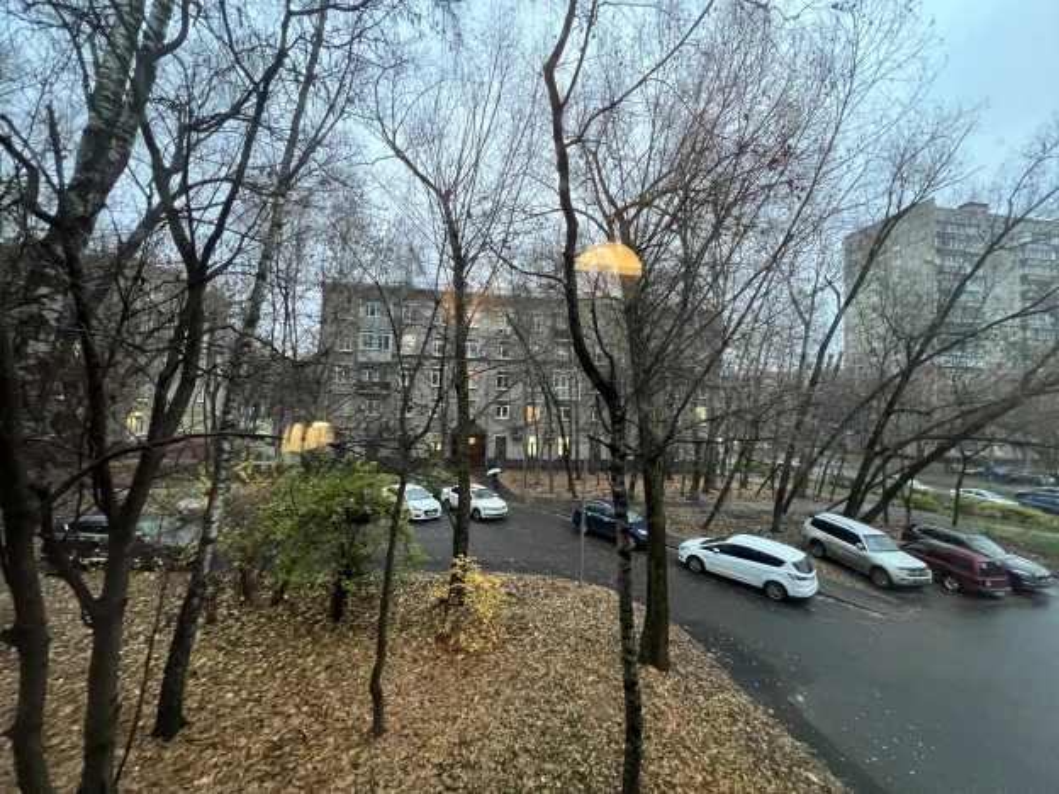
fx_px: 398
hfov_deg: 106.2
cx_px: 530
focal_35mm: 13
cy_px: 397
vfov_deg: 89.9
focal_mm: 1.57
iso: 1000
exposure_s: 1/50
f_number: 1.8
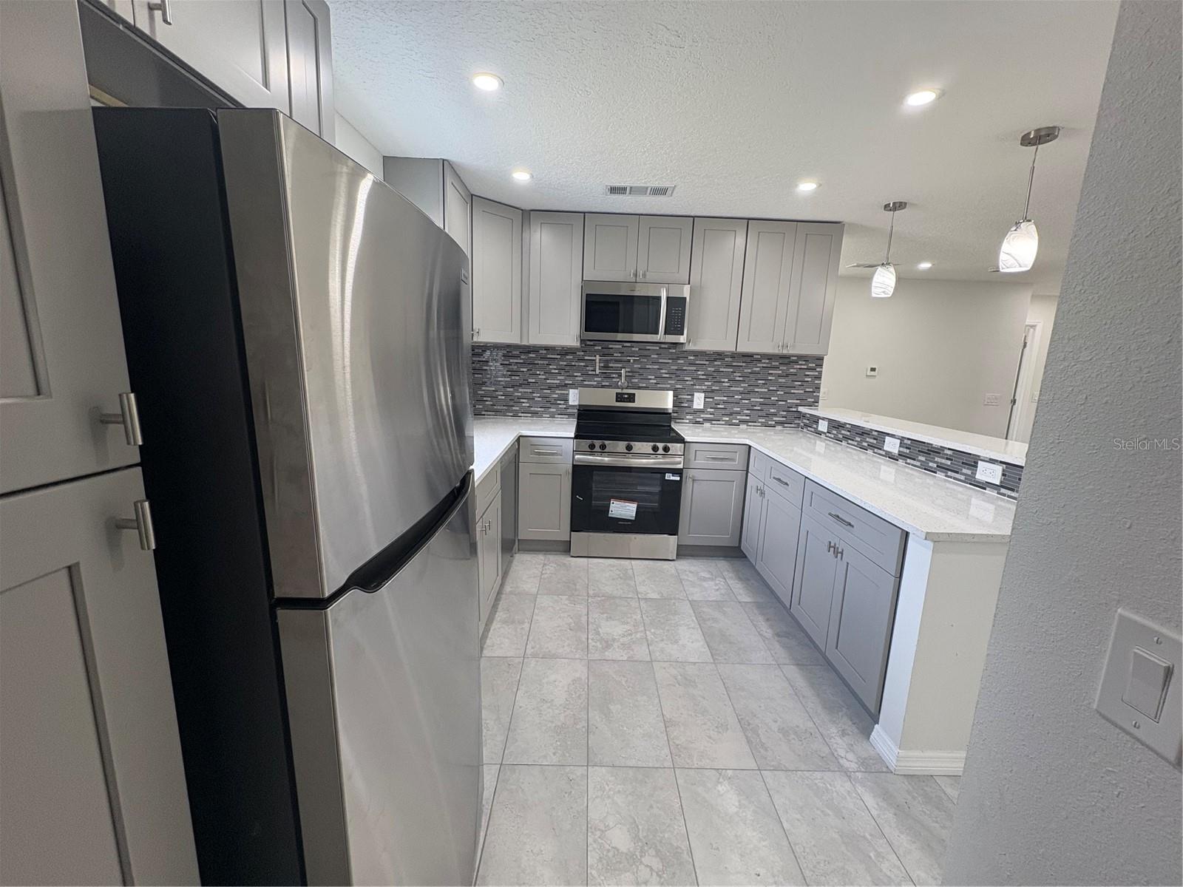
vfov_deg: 85.7
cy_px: 444
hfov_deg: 102.1
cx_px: 592
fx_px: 478
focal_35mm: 14
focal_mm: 2.22
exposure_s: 1/120
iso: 200
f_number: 2.2
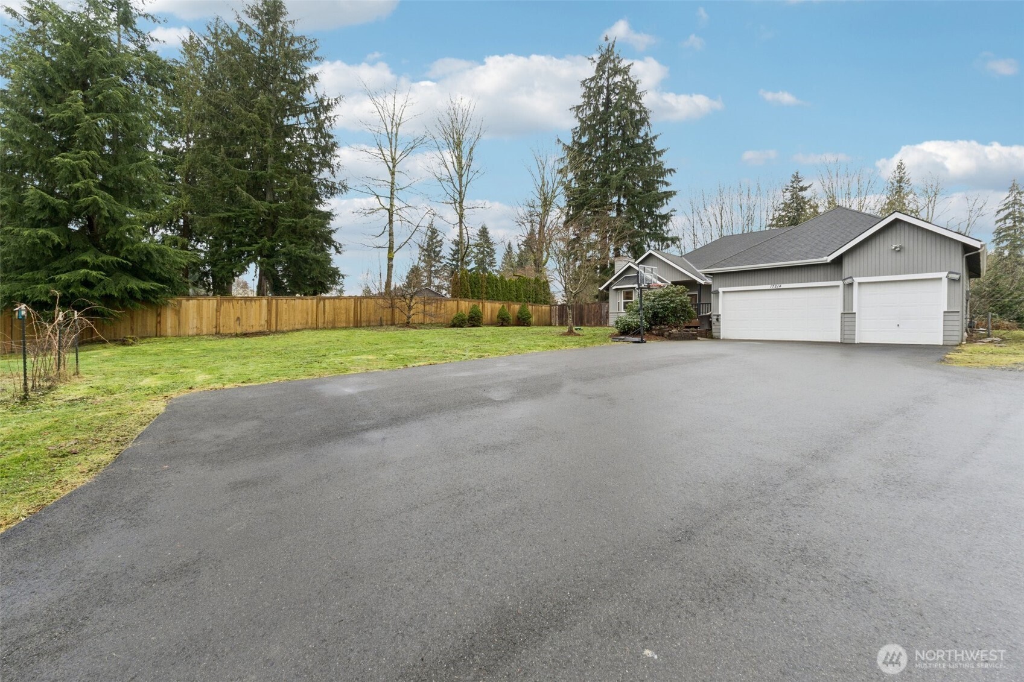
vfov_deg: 77.3
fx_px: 427
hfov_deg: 100.4
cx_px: 512
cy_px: 341
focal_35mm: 15
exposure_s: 1/40
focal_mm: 10
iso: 250
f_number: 9
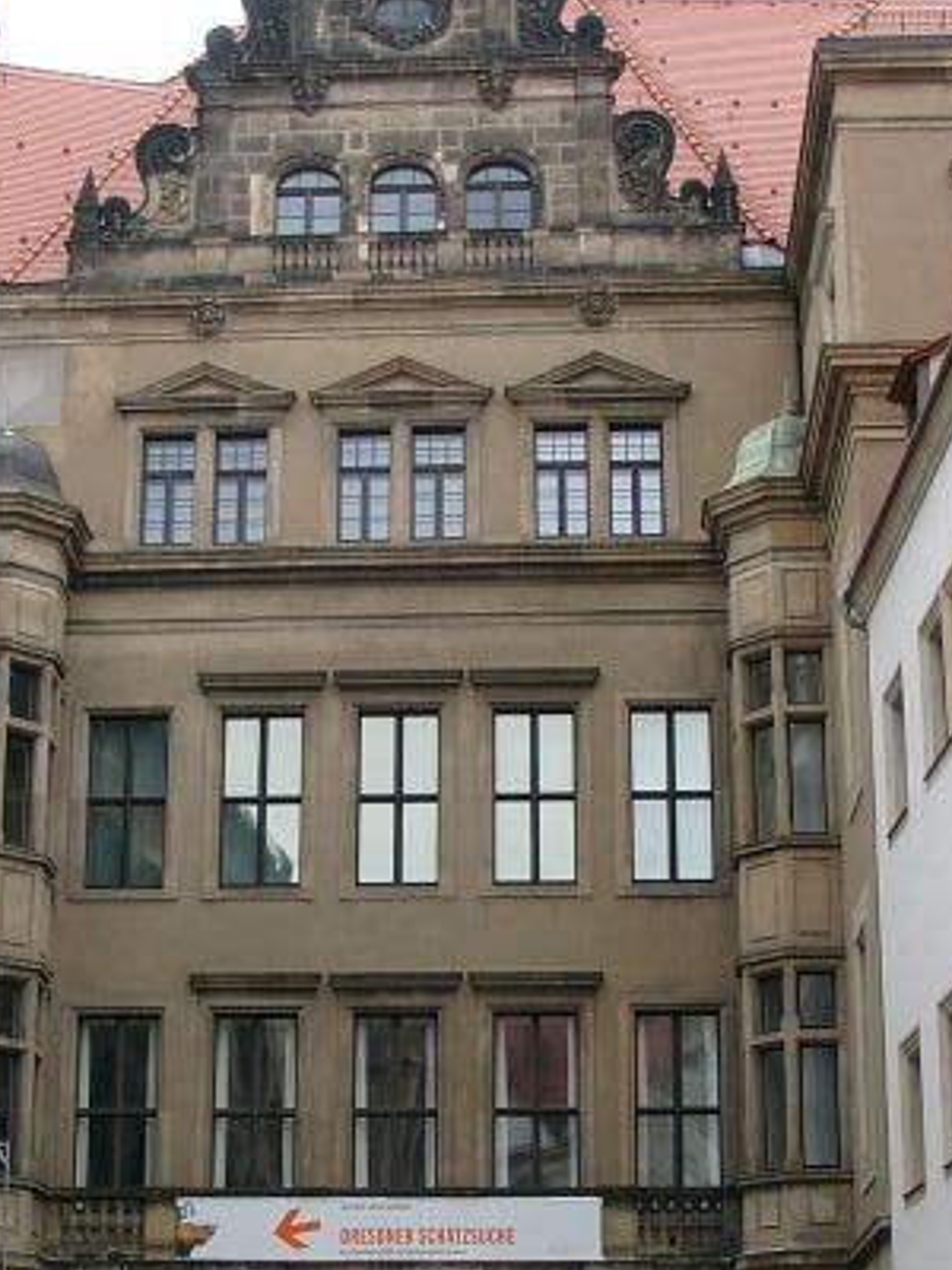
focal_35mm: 68
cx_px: 454
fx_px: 2493
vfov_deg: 28.4
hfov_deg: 21.6
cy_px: 803
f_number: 4
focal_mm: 7.13
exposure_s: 1/134
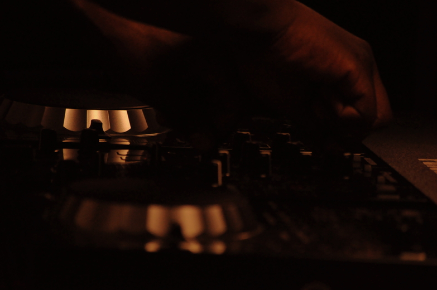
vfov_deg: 4.7
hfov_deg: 7.1
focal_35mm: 291
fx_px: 3528
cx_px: 220
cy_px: 142
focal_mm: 190
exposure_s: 1/1000
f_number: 6.3
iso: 2000
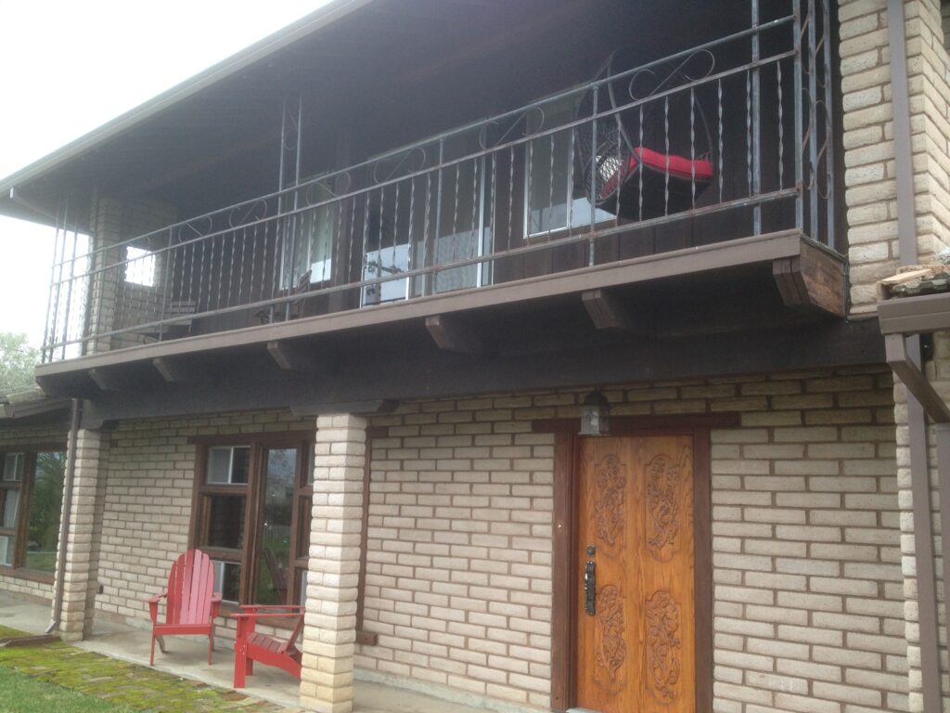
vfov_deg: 40.7
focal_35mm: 35
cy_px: 356
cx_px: 475
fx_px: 961
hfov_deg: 52.6
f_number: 2.4
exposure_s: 1/120
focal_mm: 4.28
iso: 80
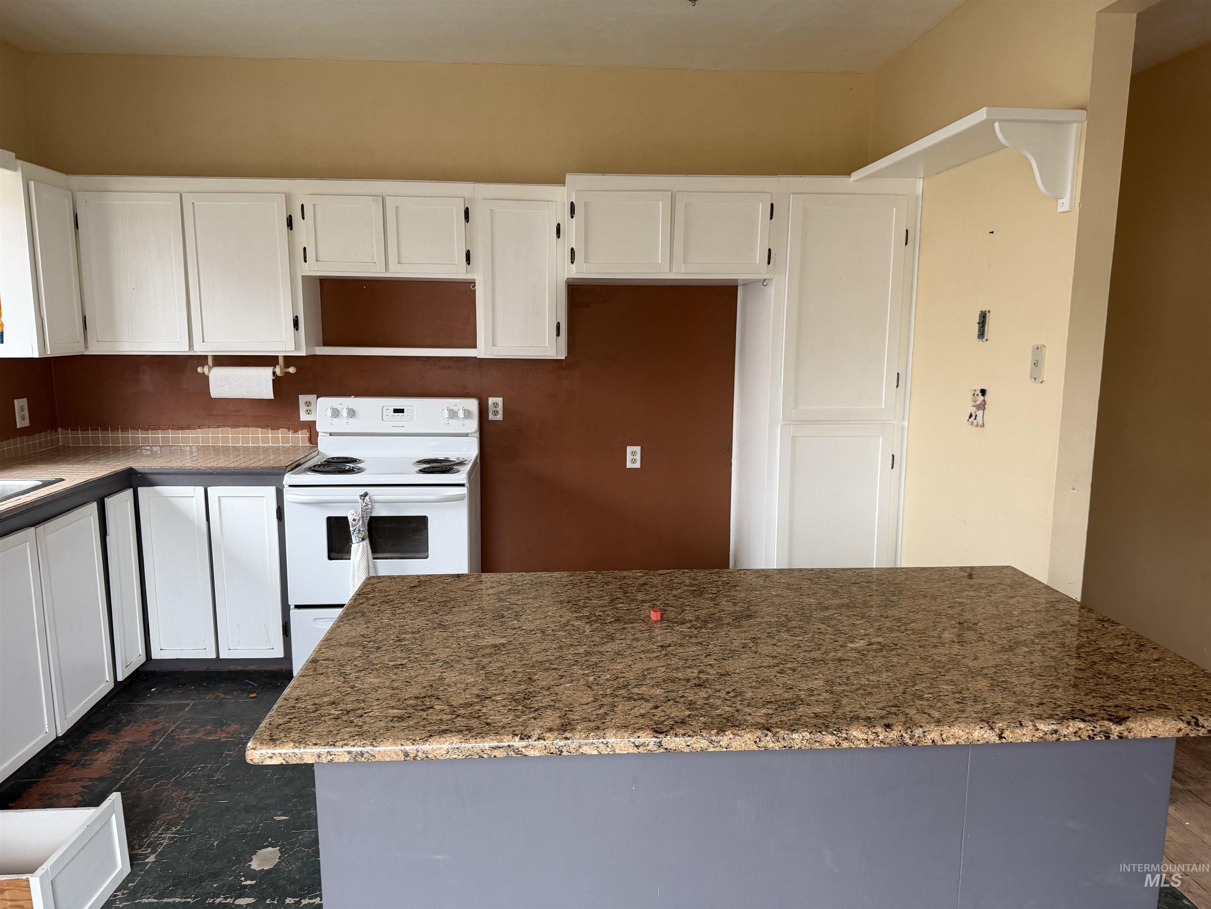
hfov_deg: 71.6
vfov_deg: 56.8
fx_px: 840
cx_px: 606
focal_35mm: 24
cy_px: 454
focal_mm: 6.76
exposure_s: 1/65
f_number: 1.78
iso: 200
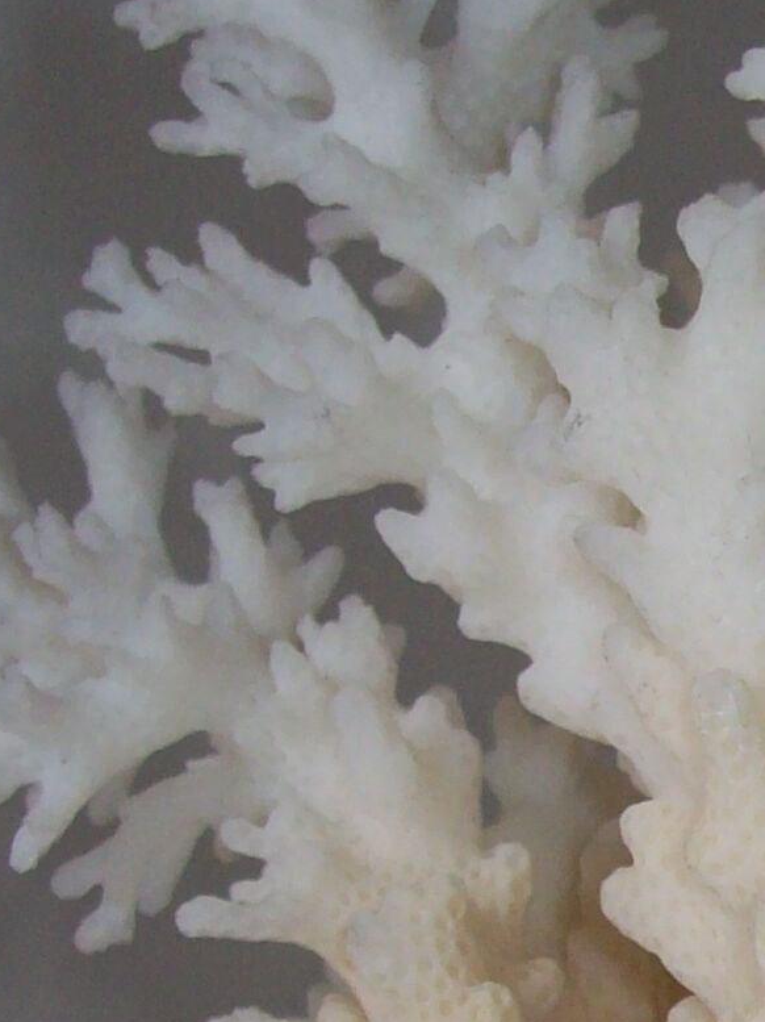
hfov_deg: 10.8
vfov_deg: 14.8
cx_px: 1137
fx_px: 3893
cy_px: 859
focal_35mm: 132
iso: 80
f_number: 2.7
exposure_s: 1/64
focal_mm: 6
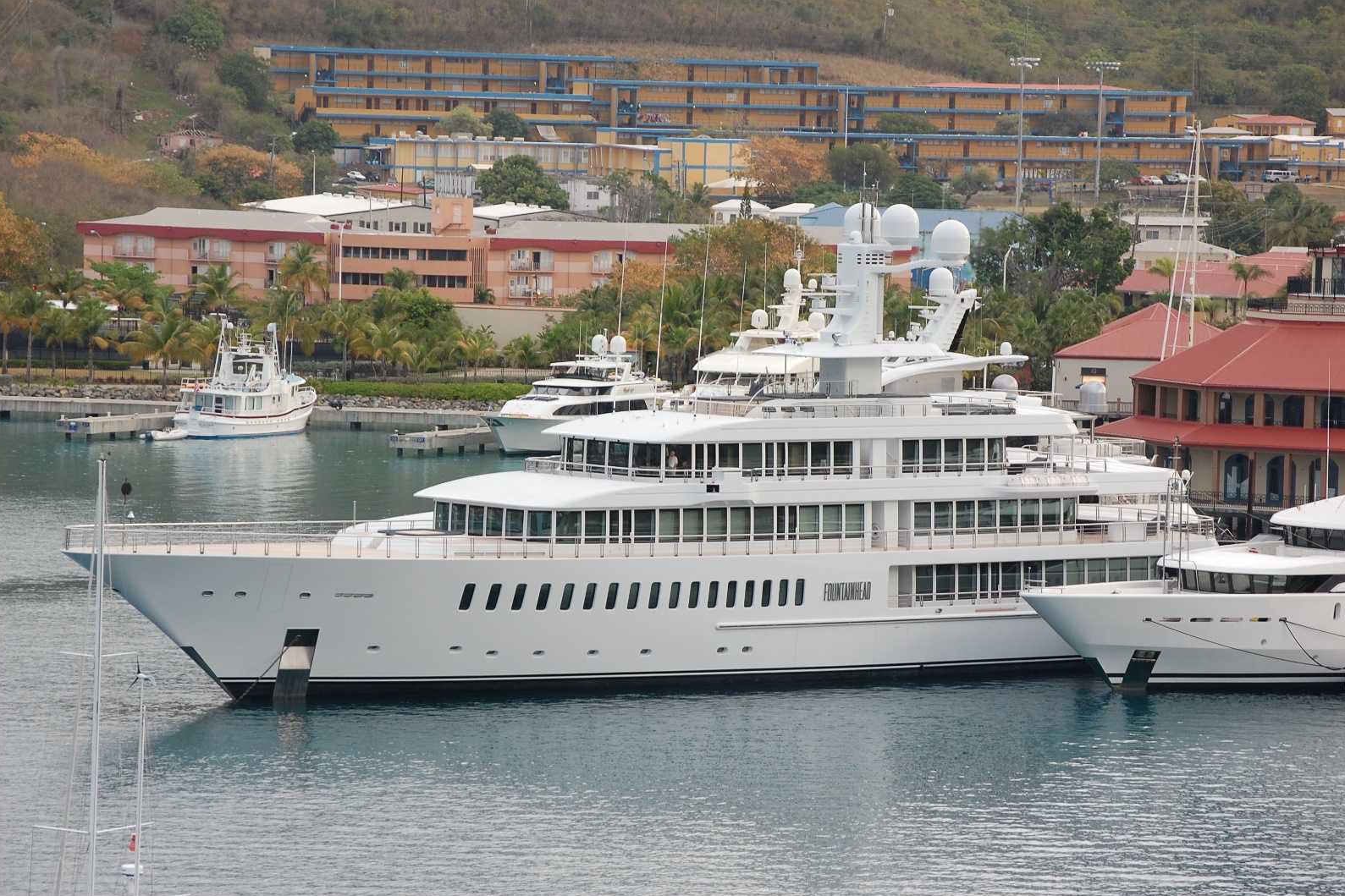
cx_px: 670
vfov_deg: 8.3
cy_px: 449
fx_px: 6201
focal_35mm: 166
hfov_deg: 12.4
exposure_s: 1/160
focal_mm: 110
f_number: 9
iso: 400
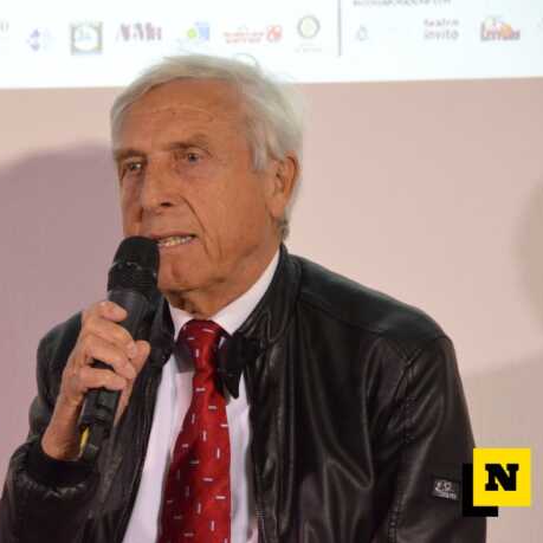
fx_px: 6850
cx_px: 147
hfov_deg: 4.5
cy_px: 272
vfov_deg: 4.5
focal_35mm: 386
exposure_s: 1/100
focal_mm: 200
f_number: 10
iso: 4000
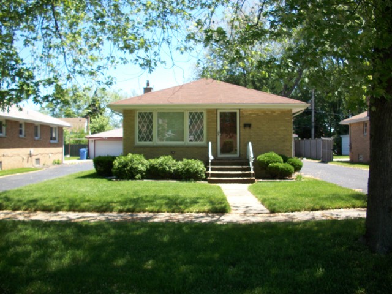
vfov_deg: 40.7
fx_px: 396
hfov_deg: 52.6
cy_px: 147
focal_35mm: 35
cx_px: 196
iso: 80
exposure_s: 1/400
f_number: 3.1
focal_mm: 6.3
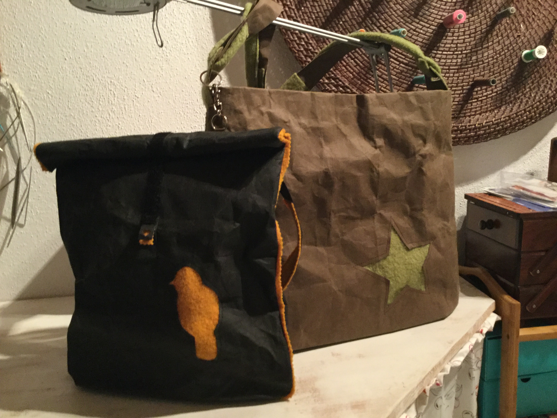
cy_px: 209
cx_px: 278
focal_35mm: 31
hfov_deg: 58.4
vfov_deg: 45.4
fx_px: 499
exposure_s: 1/17
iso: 200
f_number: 2.4
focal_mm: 3.3
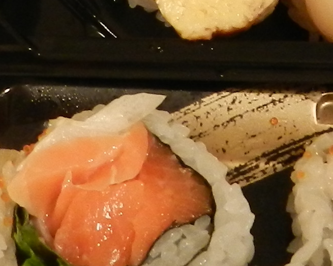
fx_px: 1350
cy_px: 31
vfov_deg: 11.2
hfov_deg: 14.0
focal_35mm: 137
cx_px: 258
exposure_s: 1/13
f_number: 3.4
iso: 400
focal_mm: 4
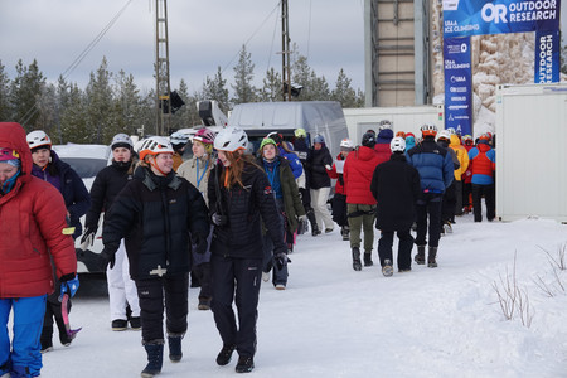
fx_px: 1276
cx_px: 284
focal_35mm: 81
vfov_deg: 16.9
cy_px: 189
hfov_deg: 25.1
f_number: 3.5
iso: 100
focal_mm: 29.69
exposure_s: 1/640
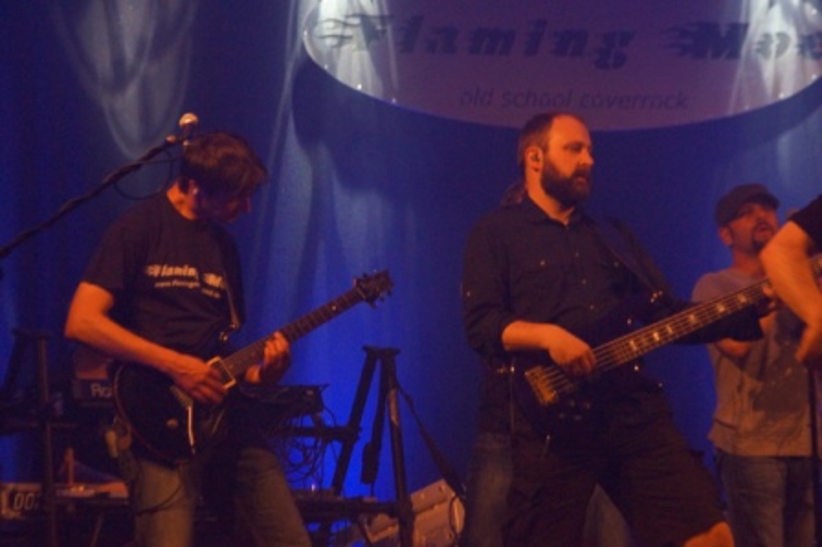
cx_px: 411
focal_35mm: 225
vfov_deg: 6.1
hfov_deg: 9.2
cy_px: 274
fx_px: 5134
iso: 3200
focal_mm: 150
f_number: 6.3
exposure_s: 1/60
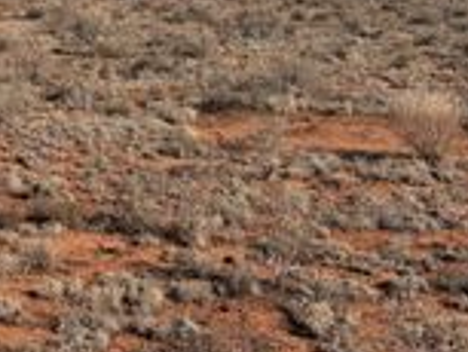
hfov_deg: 22.0
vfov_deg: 16.9
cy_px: -29
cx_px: -21
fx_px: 1150
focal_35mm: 85
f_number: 1.6
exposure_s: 1/6329
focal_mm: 5.96
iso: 50
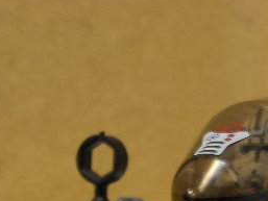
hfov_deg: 22.5
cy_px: 222
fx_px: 674
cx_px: 143
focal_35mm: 87
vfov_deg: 16.5
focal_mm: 5.8
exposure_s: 1/3.9
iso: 102
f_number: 3
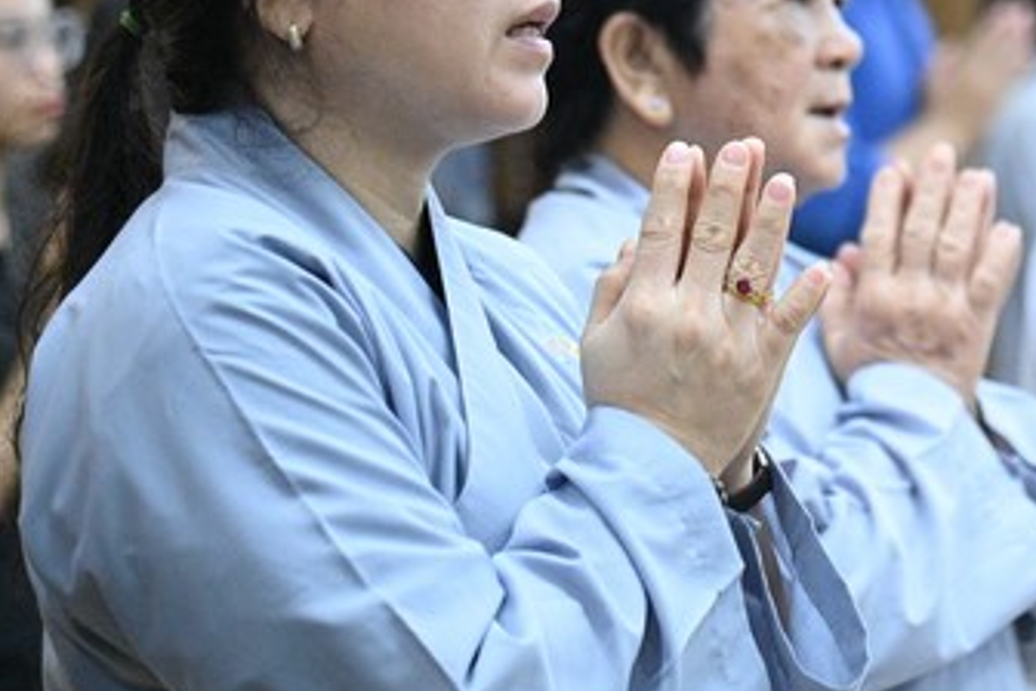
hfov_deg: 10.6
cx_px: 893
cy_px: 65
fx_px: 5554
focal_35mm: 193
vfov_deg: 7.1
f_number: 4.5
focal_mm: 100
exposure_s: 1/200
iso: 16000
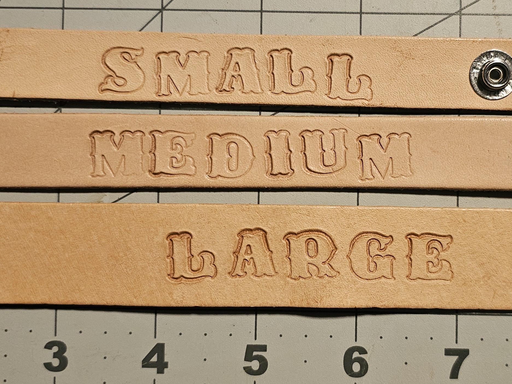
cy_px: 173
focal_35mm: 49
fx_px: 725
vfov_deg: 29.7
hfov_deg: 38.5
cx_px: 341
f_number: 1.7
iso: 640
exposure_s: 1/40
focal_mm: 6.3
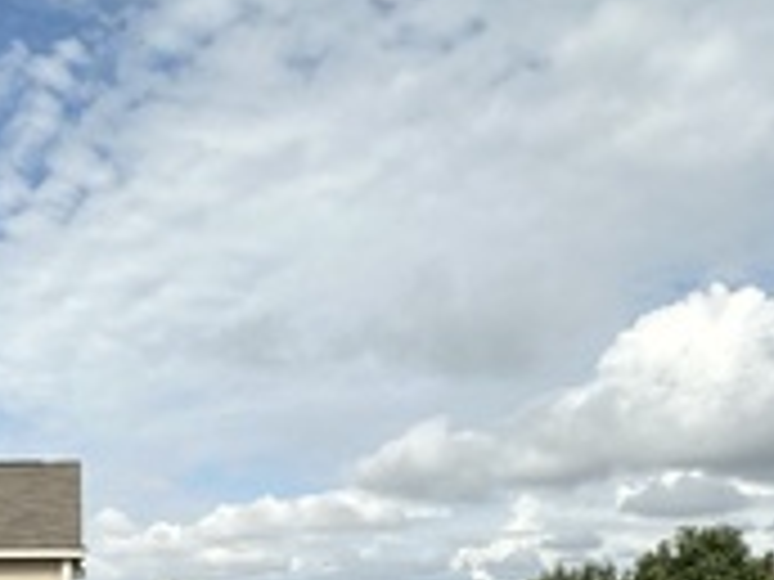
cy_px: 764
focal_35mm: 52
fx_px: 1163
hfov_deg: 35.2
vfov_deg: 24.3
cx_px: 112
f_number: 2.2
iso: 50
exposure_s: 1/2304
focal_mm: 2.22
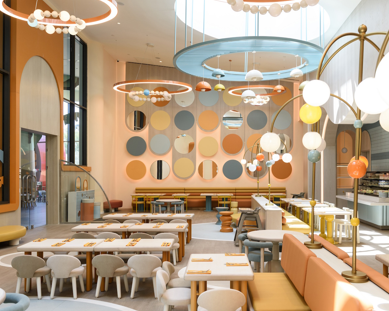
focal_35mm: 33
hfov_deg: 54.1
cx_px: 217
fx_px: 380
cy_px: 155
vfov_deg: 44.5
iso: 400
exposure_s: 1/60
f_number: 6.3
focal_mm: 29
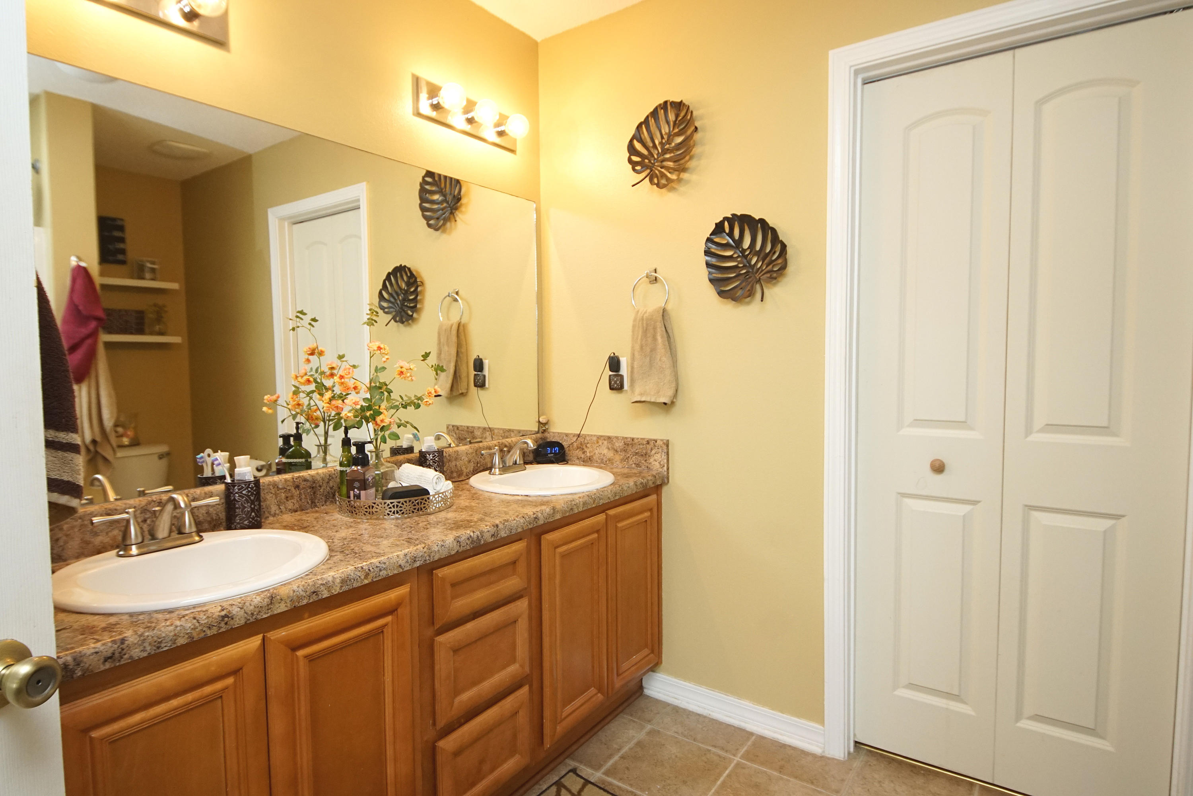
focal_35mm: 18
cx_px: 596
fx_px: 597
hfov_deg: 90.0
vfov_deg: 67.4
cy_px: 398
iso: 1600
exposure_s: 1/160
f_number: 4.5
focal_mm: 12
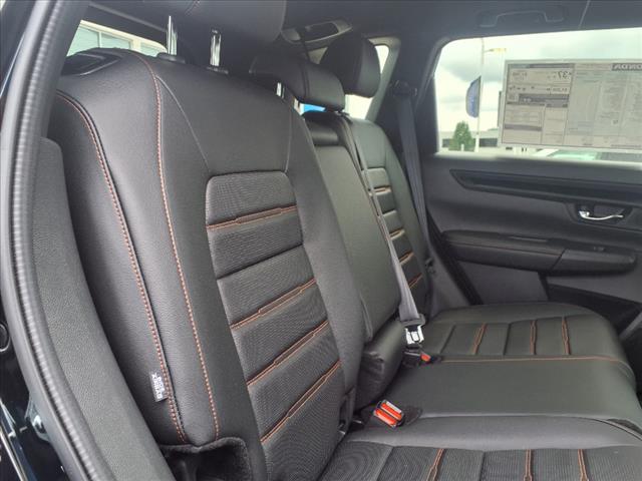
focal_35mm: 27
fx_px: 501
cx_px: 321
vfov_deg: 51.4
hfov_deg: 65.3
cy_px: 240
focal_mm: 3.58
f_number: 1.9
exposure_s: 1/120
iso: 40
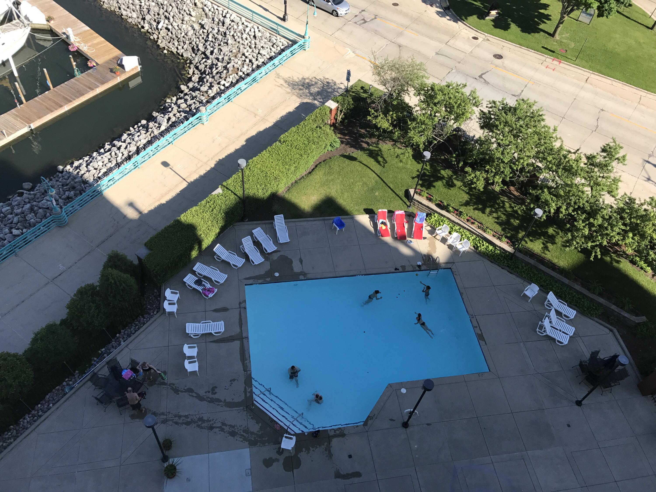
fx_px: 531
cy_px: 246
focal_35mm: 28
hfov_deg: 63.4
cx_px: 328
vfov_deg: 49.7
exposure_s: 1/1053
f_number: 1.8
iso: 20
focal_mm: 3.99
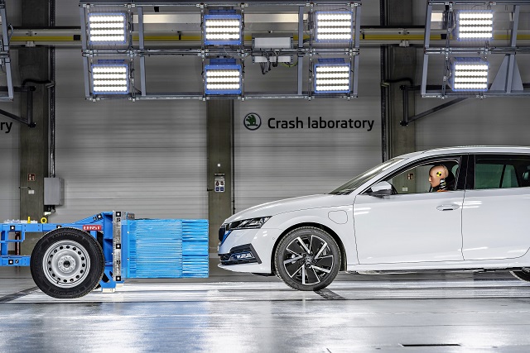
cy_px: 176
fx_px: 1252
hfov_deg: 23.9
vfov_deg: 16.1
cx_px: 265
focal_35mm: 85
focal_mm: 85
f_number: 5
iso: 100
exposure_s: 1/320
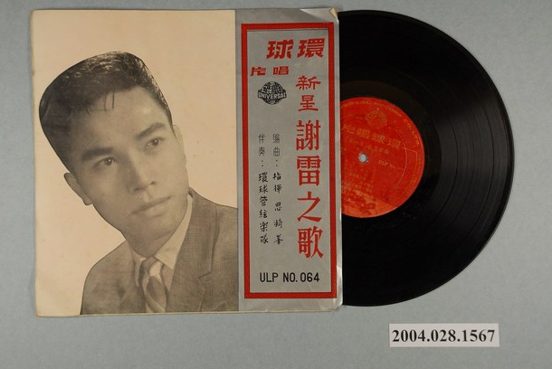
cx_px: 271
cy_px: 178
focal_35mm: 63
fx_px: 967
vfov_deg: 21.6
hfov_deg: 31.9
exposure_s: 1/60
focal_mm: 40
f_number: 5.6
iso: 320
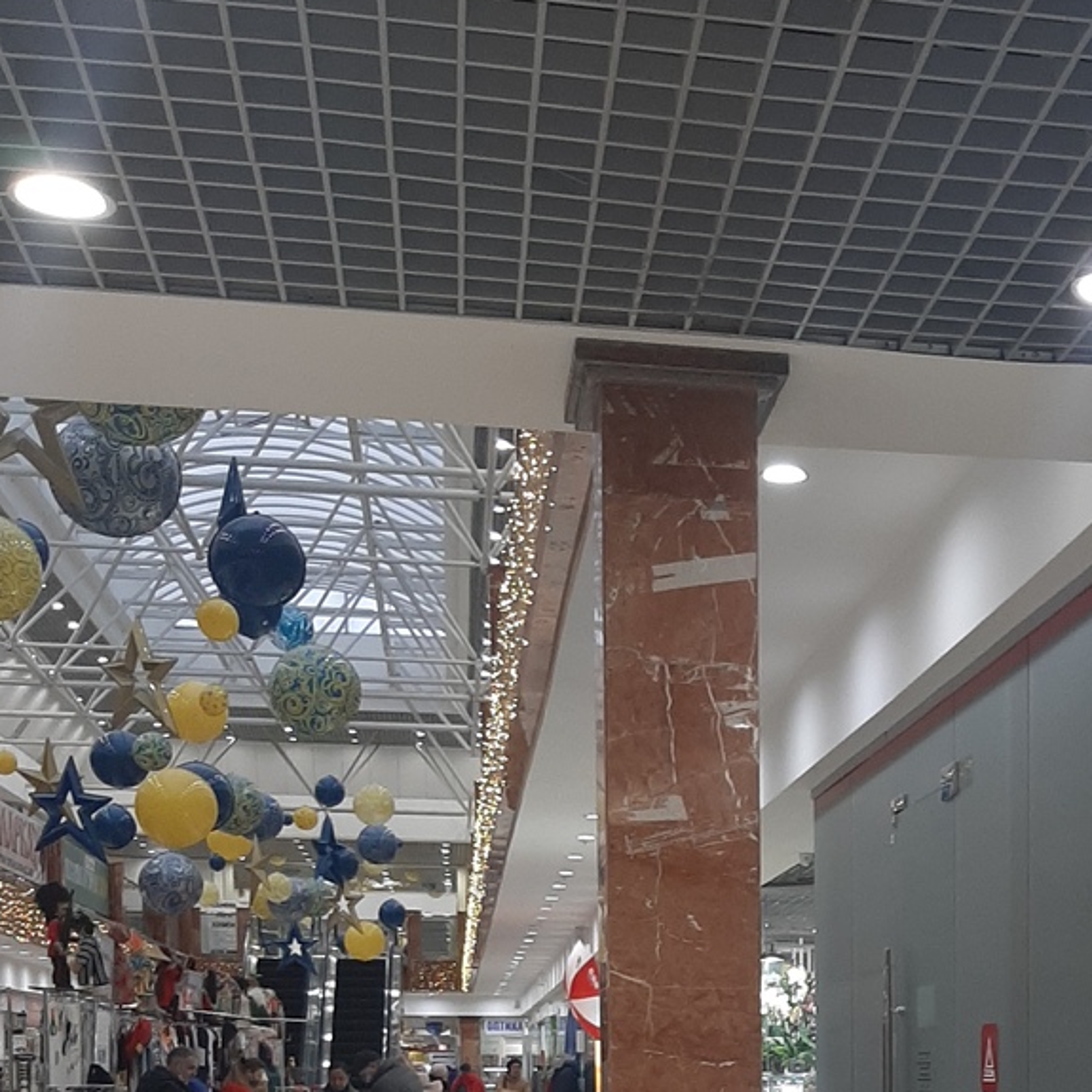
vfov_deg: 26.8
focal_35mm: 60
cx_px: 960
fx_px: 2141
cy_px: 1130
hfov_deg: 27.7
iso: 80
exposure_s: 1/50
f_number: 1.7
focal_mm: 3.93
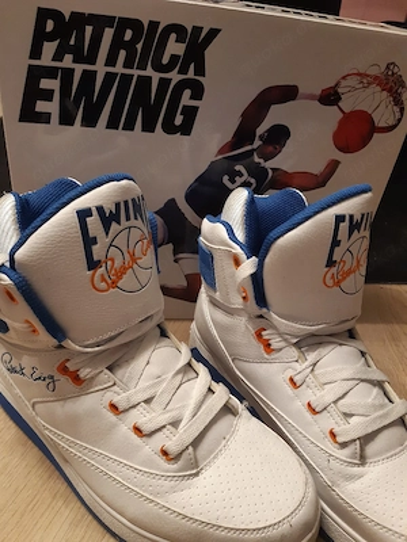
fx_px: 408
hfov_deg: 53.1
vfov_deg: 67.3
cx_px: 204
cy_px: 271
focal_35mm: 26
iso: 200
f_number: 1.7
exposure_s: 1/25
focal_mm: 3.92
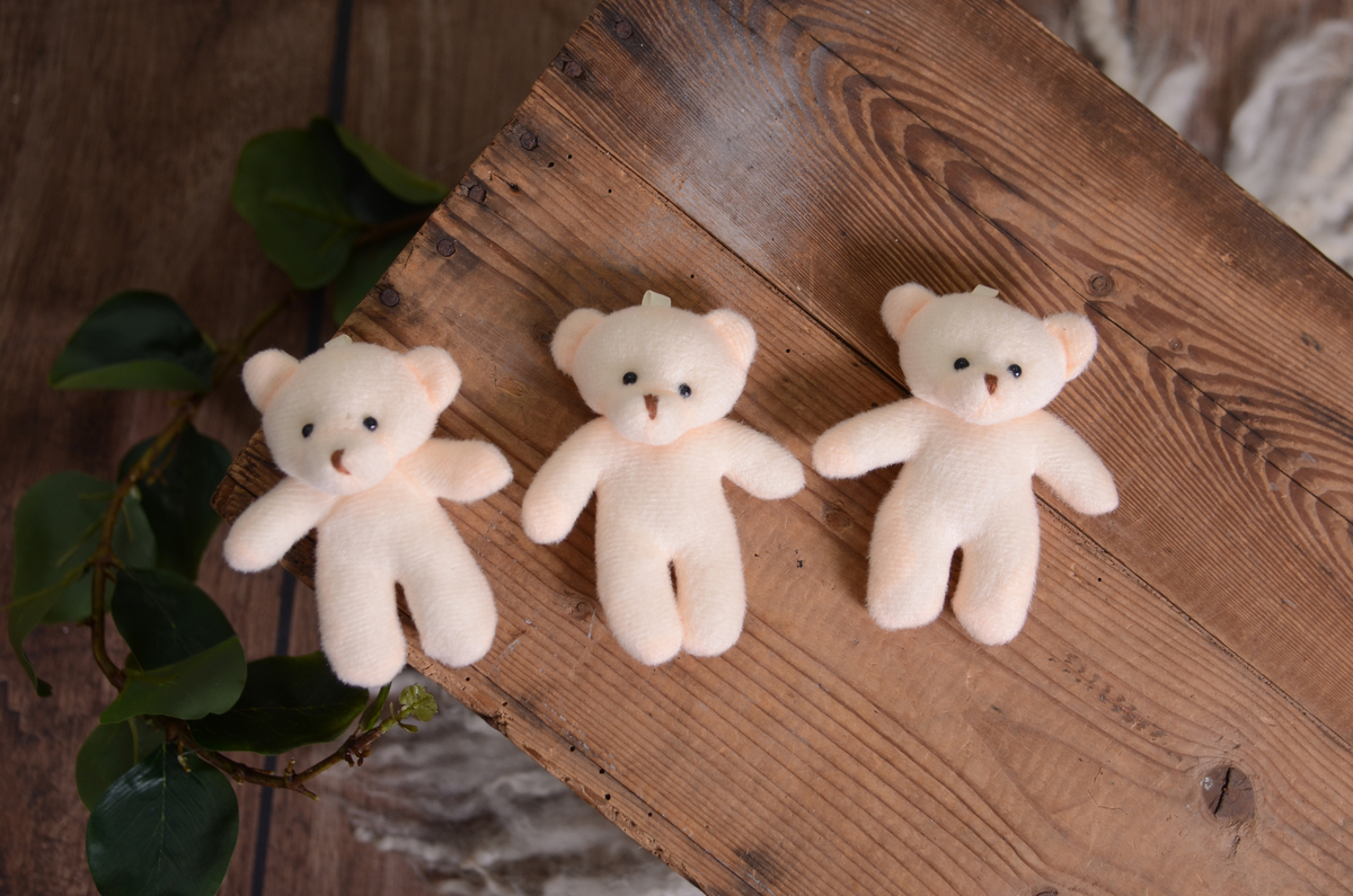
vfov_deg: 20.5
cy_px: 448
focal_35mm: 66
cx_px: 676
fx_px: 2476
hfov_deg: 30.6
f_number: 4
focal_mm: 44
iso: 200
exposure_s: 1/100
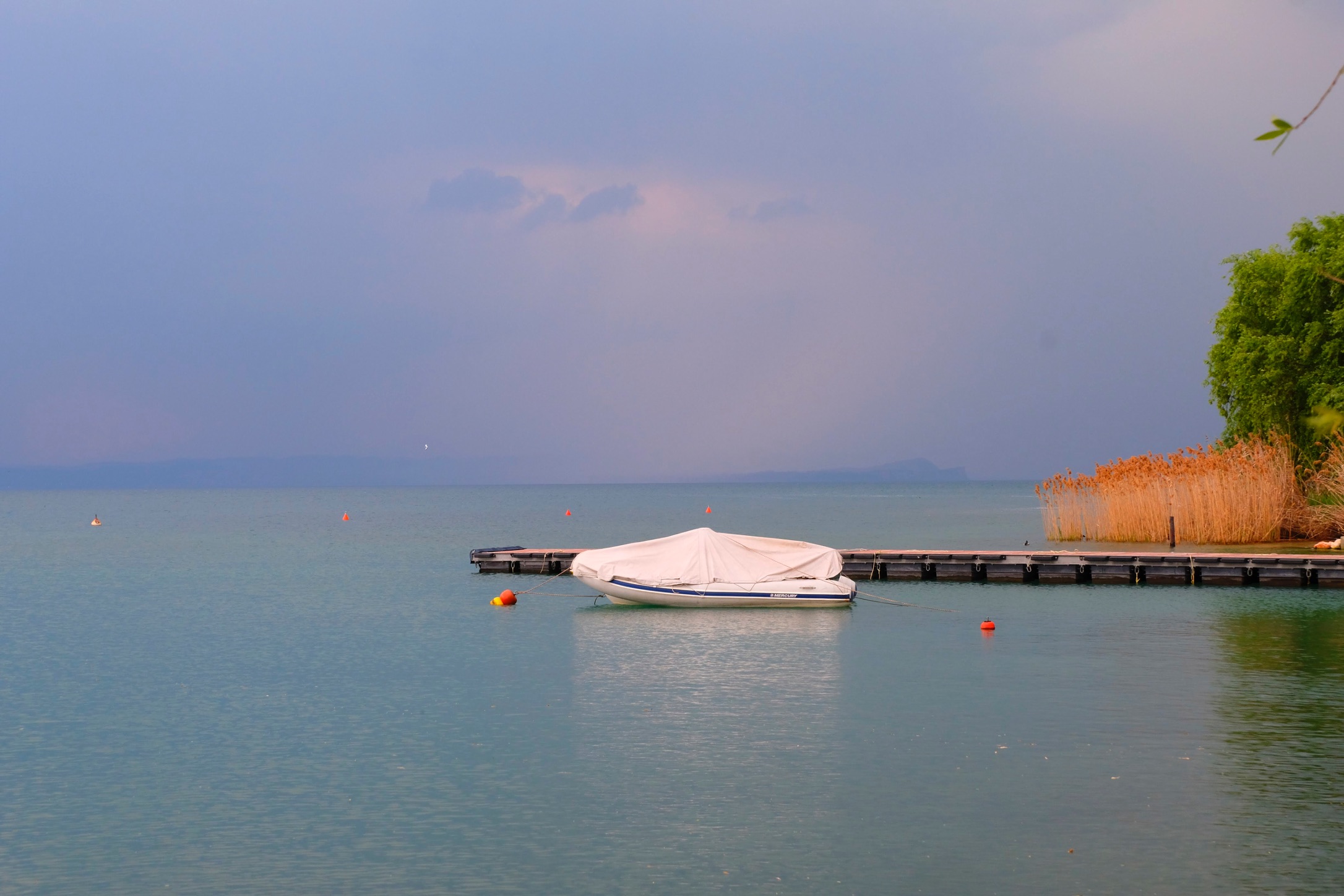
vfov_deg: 22.6
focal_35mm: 60
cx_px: 672
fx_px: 2240
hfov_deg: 33.4
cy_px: 448
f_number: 11
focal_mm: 40.2
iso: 800
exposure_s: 1/18
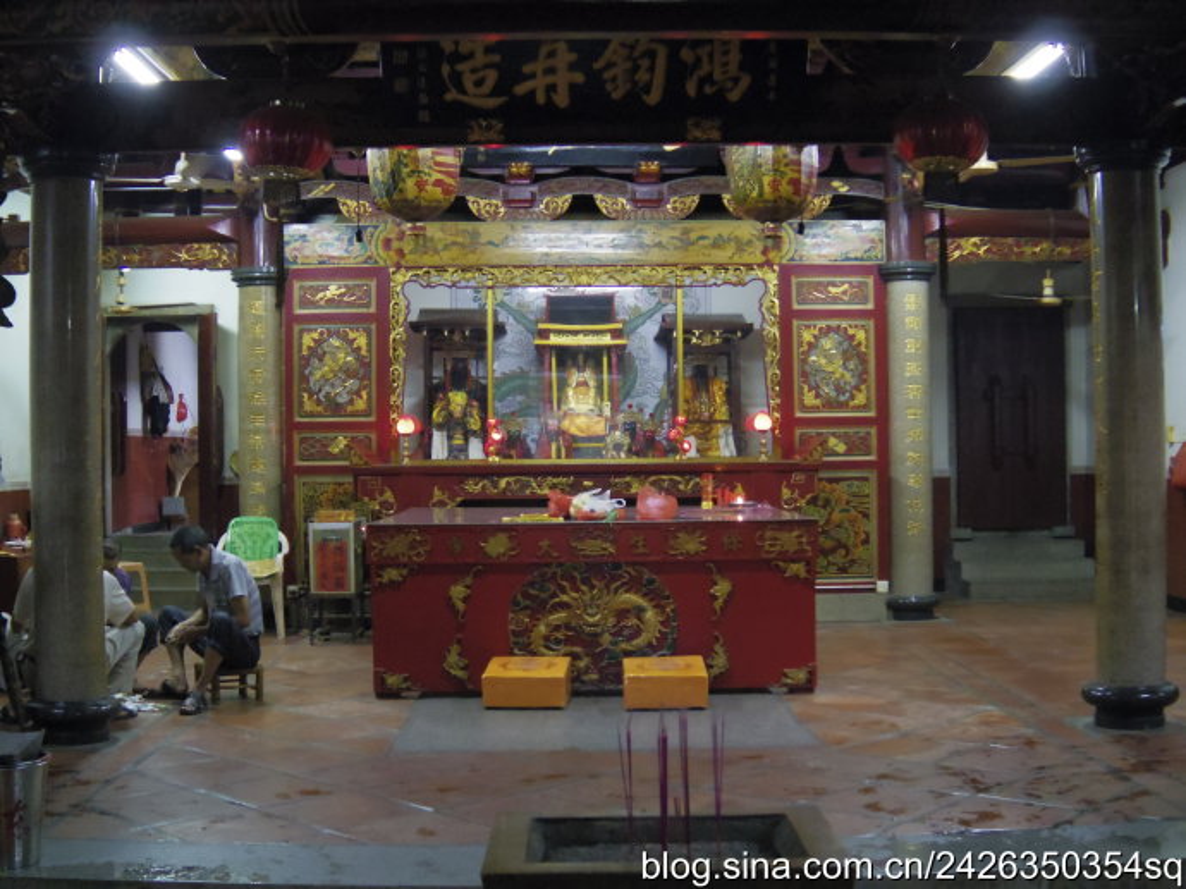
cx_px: 593
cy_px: 444
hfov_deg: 40.4
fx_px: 1610
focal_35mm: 47
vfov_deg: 30.9
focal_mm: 8.5
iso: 1250
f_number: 1.9
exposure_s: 1/60
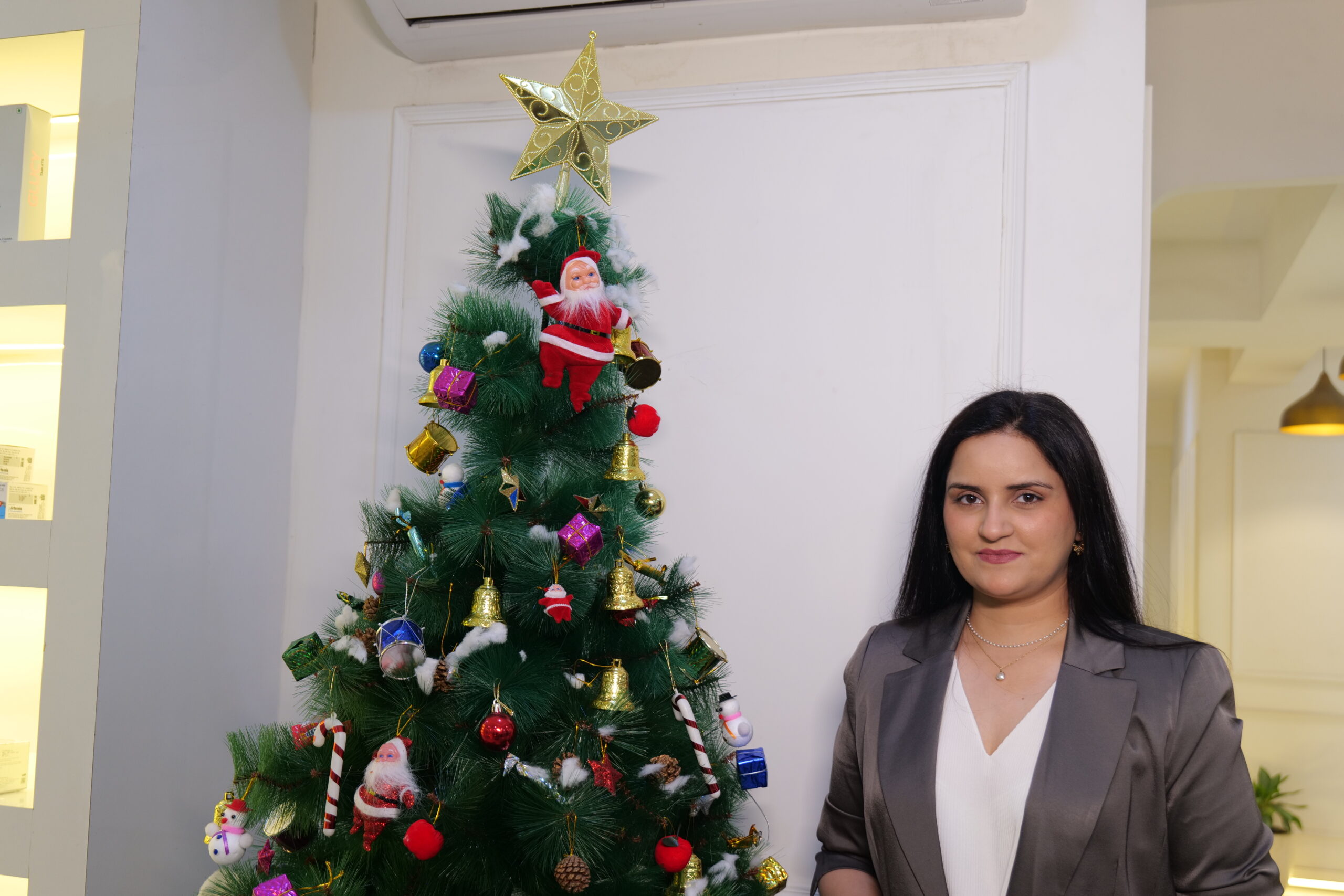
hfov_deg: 51.9
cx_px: 672
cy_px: 448
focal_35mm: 37
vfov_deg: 35.9
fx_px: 1381
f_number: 5
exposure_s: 1/50
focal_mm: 37
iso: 640
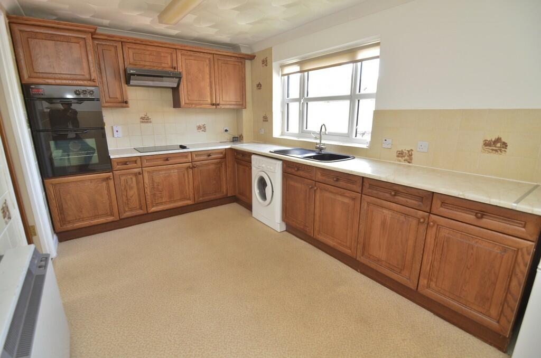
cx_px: 270
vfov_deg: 71.8
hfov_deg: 95.1
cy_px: 179
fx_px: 247
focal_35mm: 16
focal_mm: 11
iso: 800
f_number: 4
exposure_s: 1/60
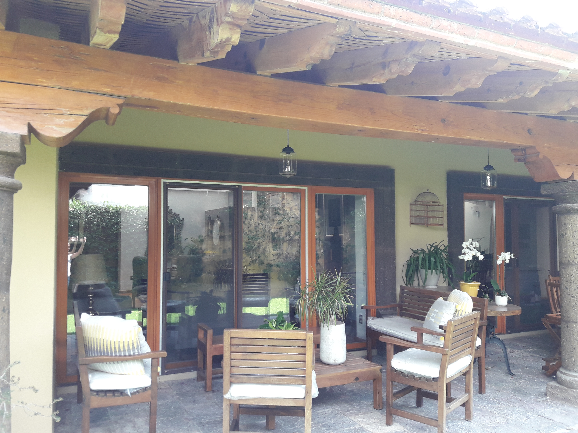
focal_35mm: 28
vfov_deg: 49.7
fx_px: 468
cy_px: 216
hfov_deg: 63.4
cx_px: 289
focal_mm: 3.7
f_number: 1.9
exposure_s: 1/60
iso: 50
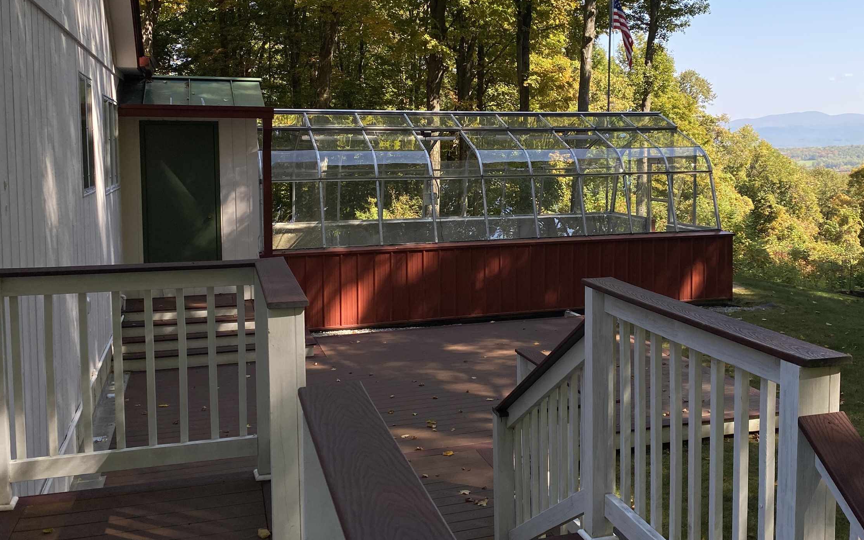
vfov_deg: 33.4
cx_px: 524
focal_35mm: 38
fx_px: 895
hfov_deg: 51.2
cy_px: 200
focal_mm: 4.25
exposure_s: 1/1754
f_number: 1.8
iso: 32
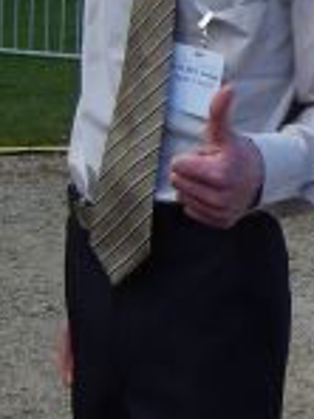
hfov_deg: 9.7
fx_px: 1826
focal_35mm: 151
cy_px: 48
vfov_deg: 13.0
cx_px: 356
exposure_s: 1/500
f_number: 2.8
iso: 50
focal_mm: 5.8
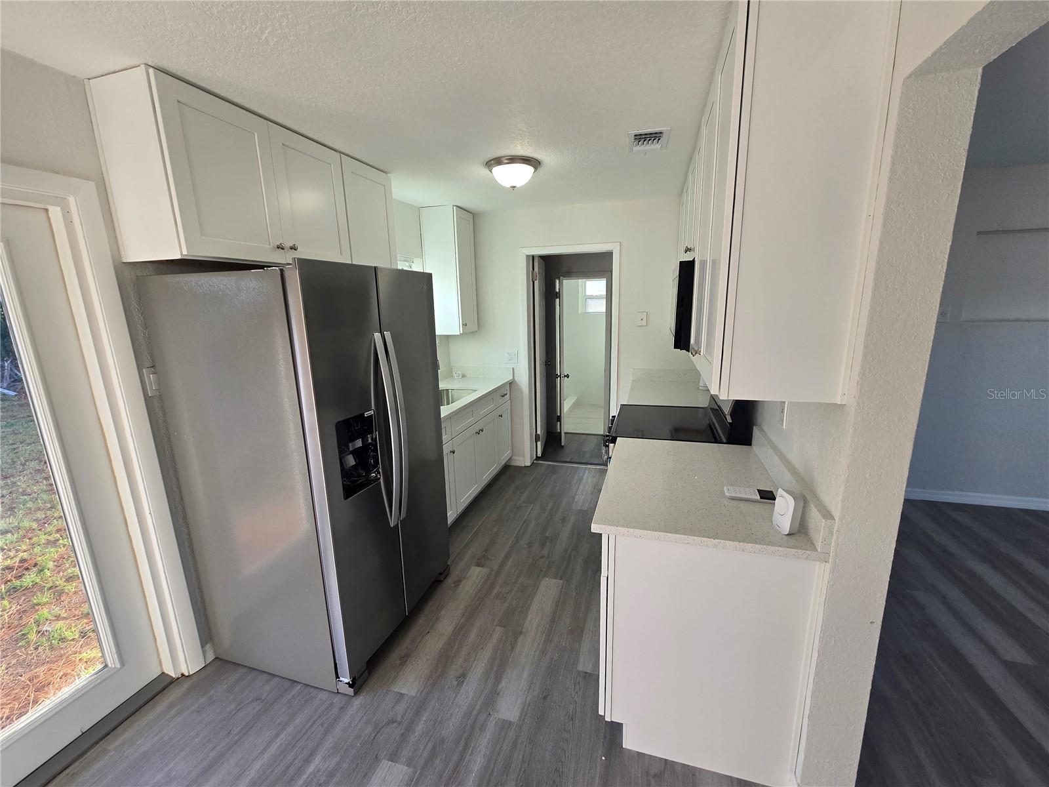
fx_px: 394
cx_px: 524
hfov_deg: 106.2
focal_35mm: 13
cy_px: 394
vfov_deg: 89.9
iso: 64
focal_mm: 2.2
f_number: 2.2
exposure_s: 1/120
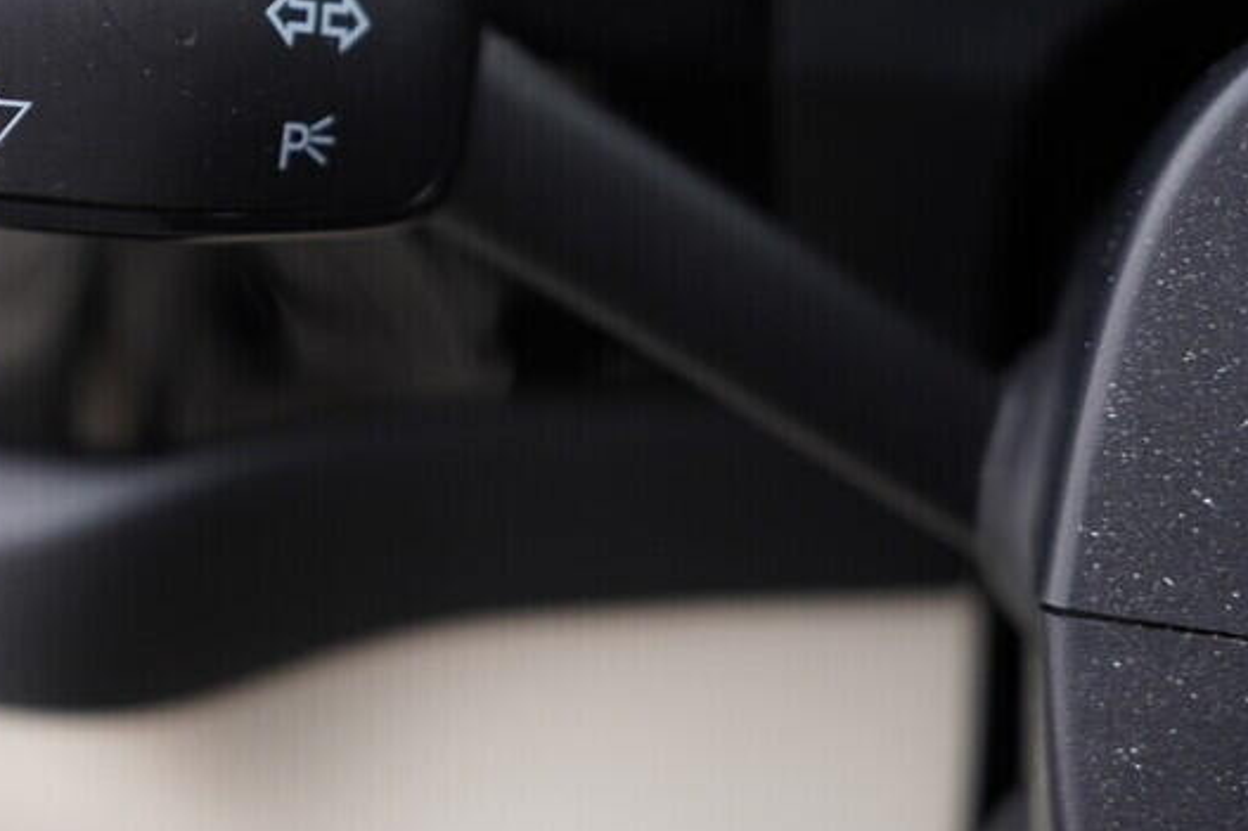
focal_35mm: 70
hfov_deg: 28.1
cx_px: 194
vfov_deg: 19.0
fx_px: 2426
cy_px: 39
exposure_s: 1/40
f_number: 2.8
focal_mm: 24
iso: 250
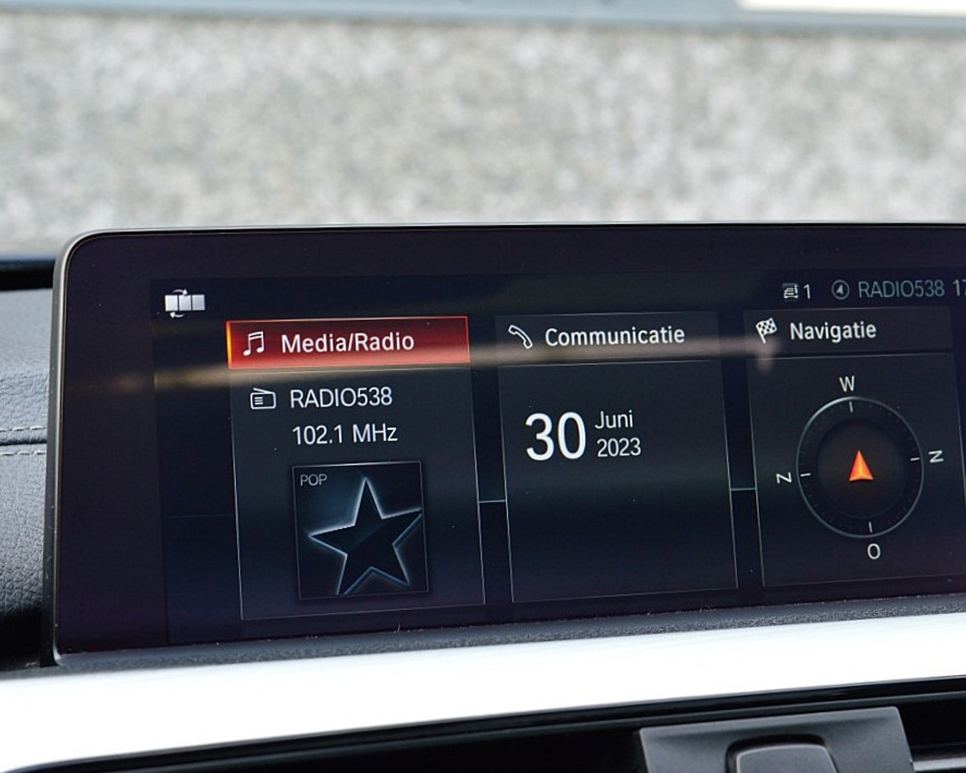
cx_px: 553
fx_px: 2058
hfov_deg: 26.4
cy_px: 389
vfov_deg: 21.3
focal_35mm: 72
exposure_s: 1/60
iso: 720
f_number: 8
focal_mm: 42
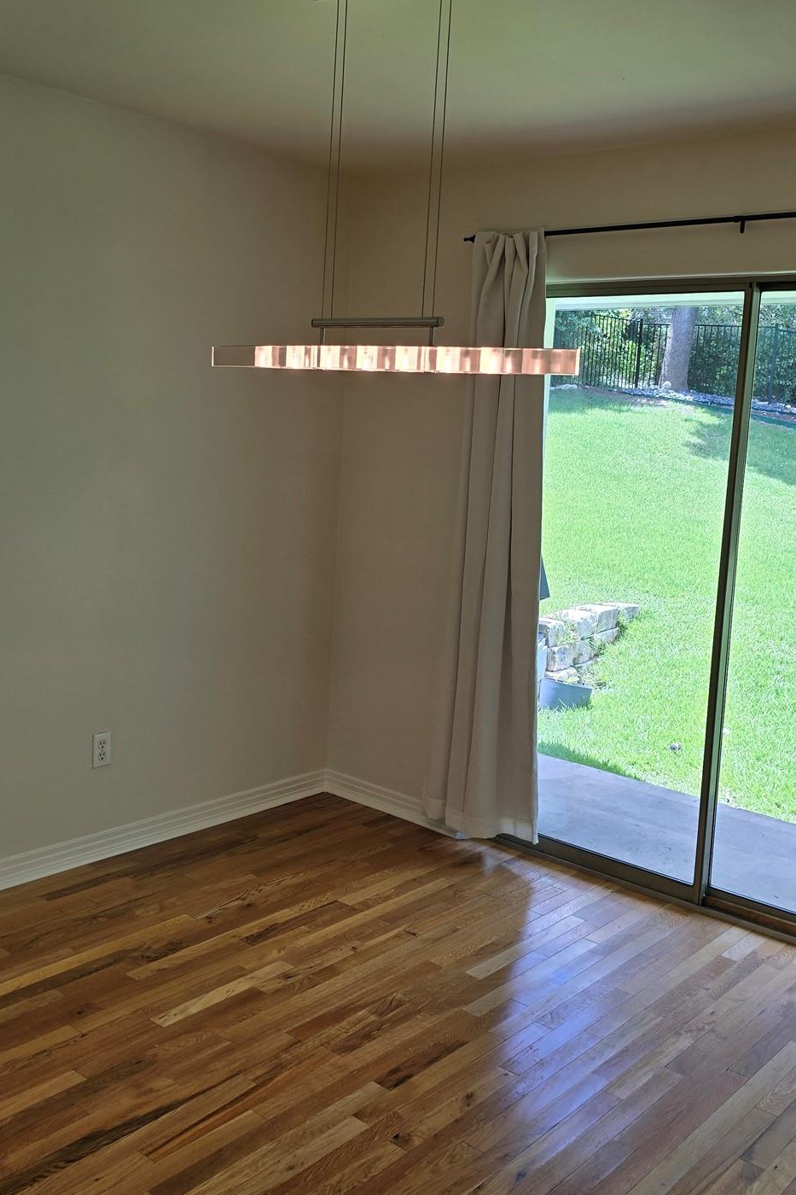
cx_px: 411
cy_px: 564
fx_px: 1161
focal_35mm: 35
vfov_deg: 54.4
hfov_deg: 37.8
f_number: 1.7
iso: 20
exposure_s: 1/120
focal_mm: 6.3
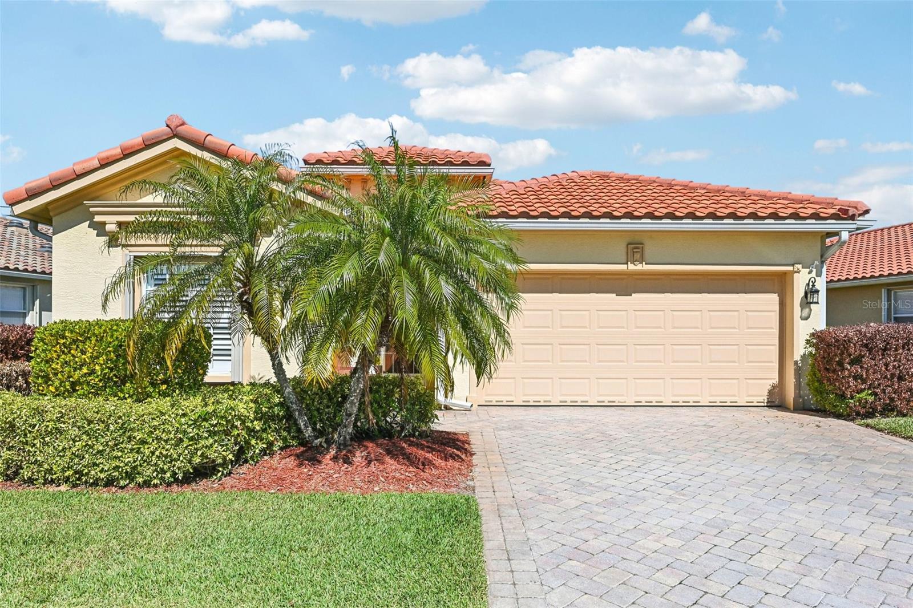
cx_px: 456
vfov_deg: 56.1
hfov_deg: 77.3
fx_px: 570
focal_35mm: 22
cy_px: 304
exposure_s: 1/6400
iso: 1250
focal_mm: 22.5
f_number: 8
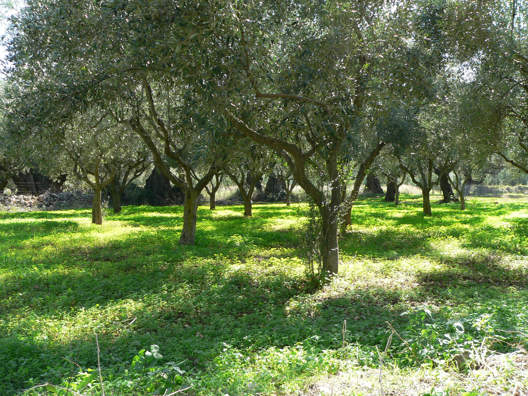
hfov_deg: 51.4
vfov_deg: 39.7
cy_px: 198
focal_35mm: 36
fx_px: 549
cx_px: 264
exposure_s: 1/125
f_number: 3.7
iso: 80
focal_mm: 6
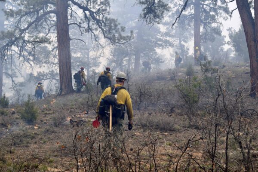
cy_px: 86
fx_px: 591
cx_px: 129
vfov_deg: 16.6
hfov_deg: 24.6
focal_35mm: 82
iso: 280
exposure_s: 1/250
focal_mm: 55
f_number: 8
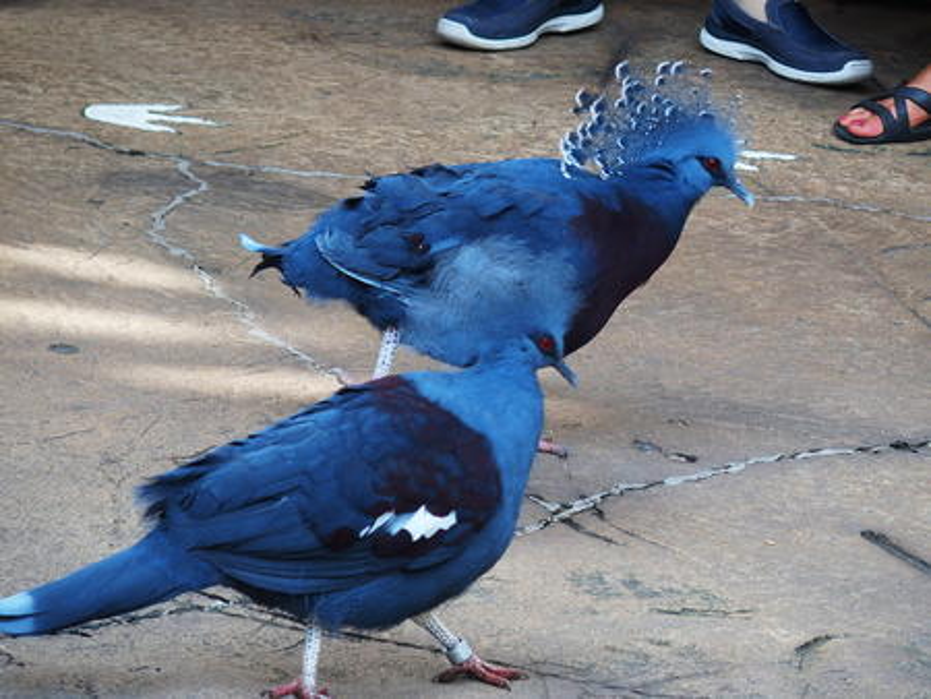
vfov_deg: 7.4
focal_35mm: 200
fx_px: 5382
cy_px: 350
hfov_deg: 9.9
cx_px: 466
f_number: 2.8
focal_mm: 42.5
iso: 320
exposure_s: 1/200
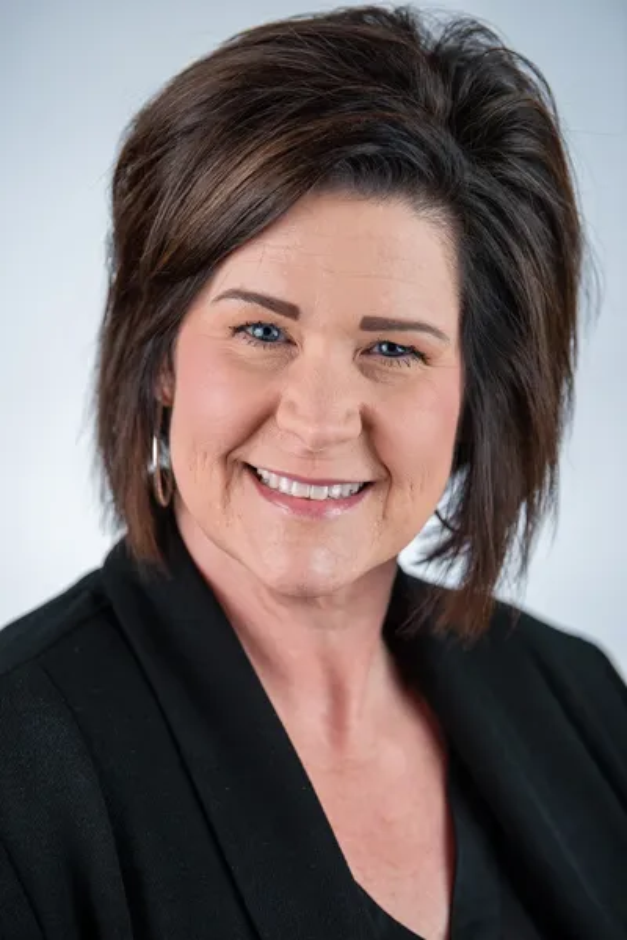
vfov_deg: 13.2
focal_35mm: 155
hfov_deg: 8.9
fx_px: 4044
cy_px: 470
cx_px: 314
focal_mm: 155
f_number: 4
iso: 64
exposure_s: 1/125
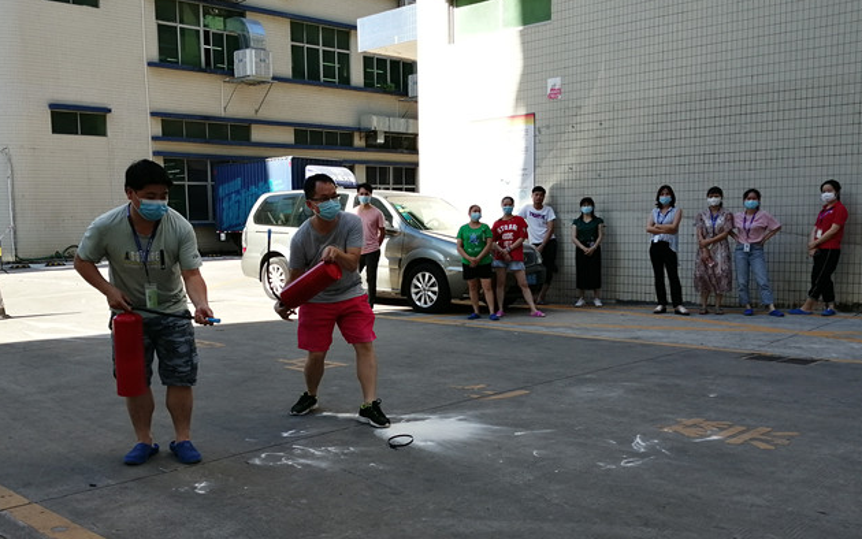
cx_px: 368
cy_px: 326
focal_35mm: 35
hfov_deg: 55.1
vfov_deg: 36.2
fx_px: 822
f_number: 1.8
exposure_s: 1/327
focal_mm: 3.62
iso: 50
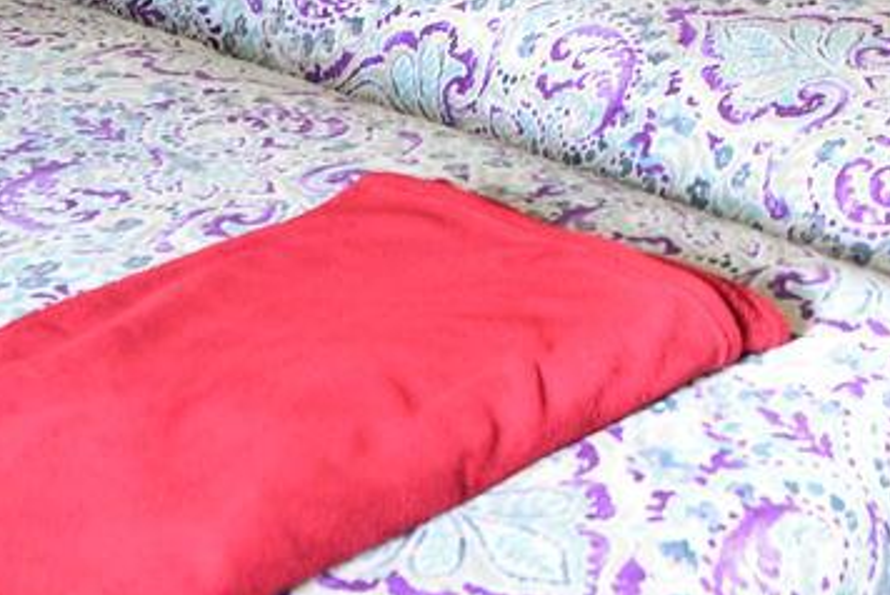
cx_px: 1102
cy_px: -635
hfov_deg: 20.5
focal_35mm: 92
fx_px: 2276
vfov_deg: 12.8
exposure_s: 1/80
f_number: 4
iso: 640
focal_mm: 16
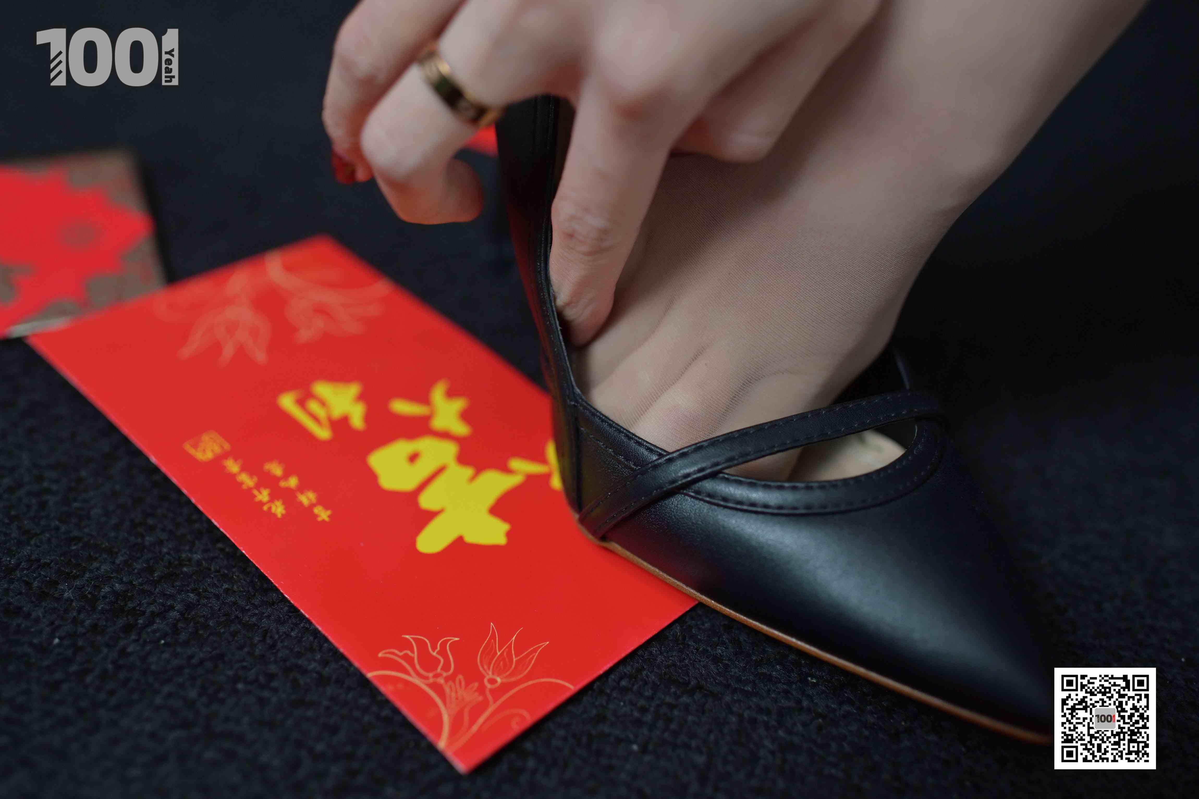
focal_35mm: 35
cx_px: 600
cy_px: 400
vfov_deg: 37.9
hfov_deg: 54.4
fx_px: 1166
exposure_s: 1/200
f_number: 2.8
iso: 800
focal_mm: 35
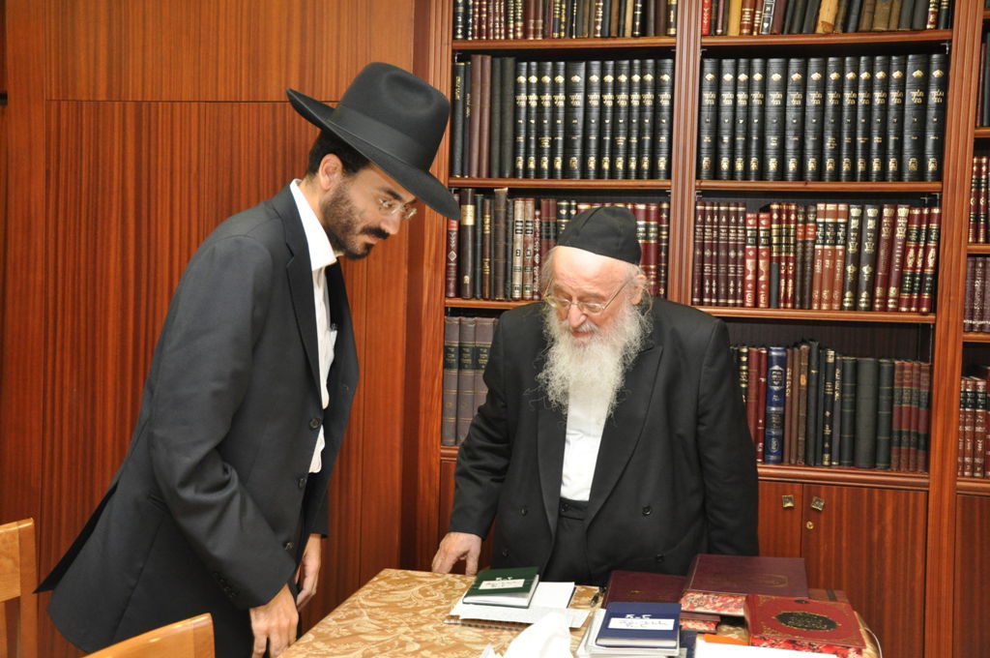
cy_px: 329
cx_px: 495
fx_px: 1071
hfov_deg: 49.6
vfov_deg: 34.1
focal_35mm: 39
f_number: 4
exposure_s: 1/60
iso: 800
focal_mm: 26
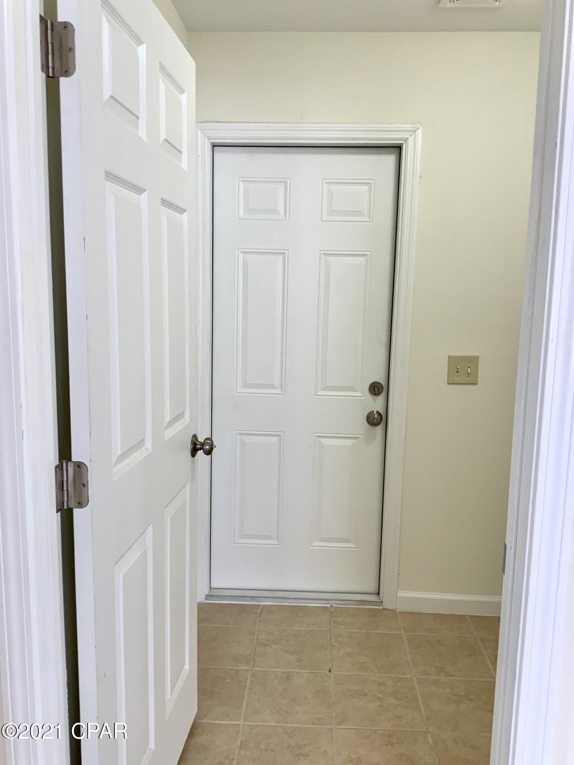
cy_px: 382
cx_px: 287
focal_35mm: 29
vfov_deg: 61.7
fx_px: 641
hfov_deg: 48.2
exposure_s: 1/122
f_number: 1.8
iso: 50
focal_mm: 3
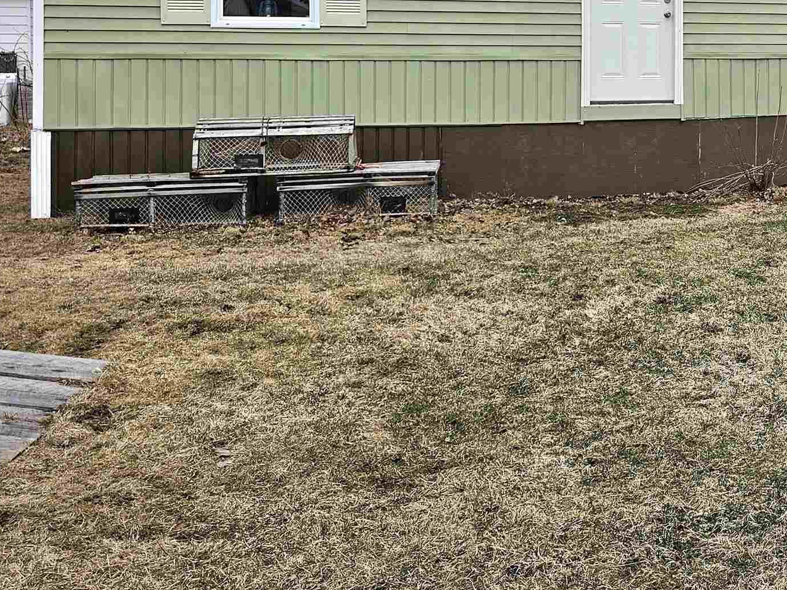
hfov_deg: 33.0
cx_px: 856
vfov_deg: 27.5
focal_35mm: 51
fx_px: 1160
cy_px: 59
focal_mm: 6.3
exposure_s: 1/1000
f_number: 1.7
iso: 10
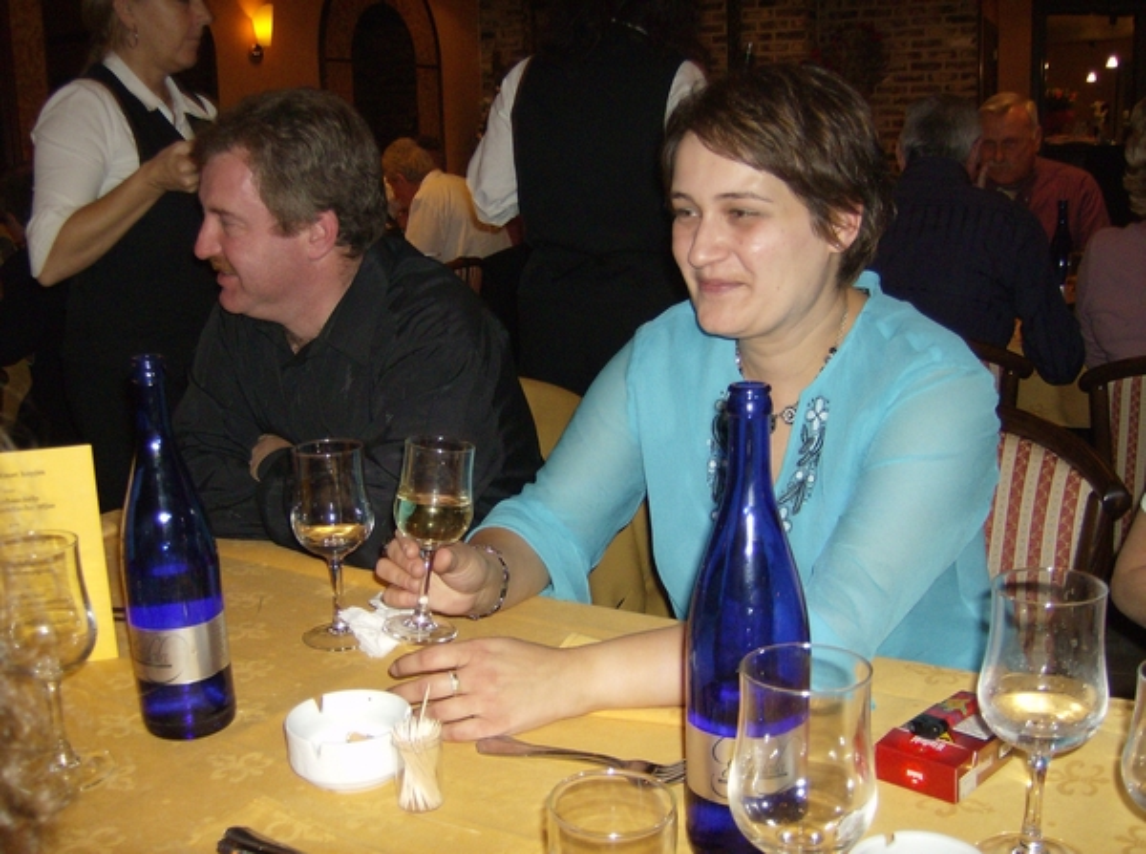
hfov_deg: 51.5
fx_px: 1189
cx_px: 573
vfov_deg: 39.5
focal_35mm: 36
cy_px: 427
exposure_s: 1/60
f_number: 2.8
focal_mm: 6
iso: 200
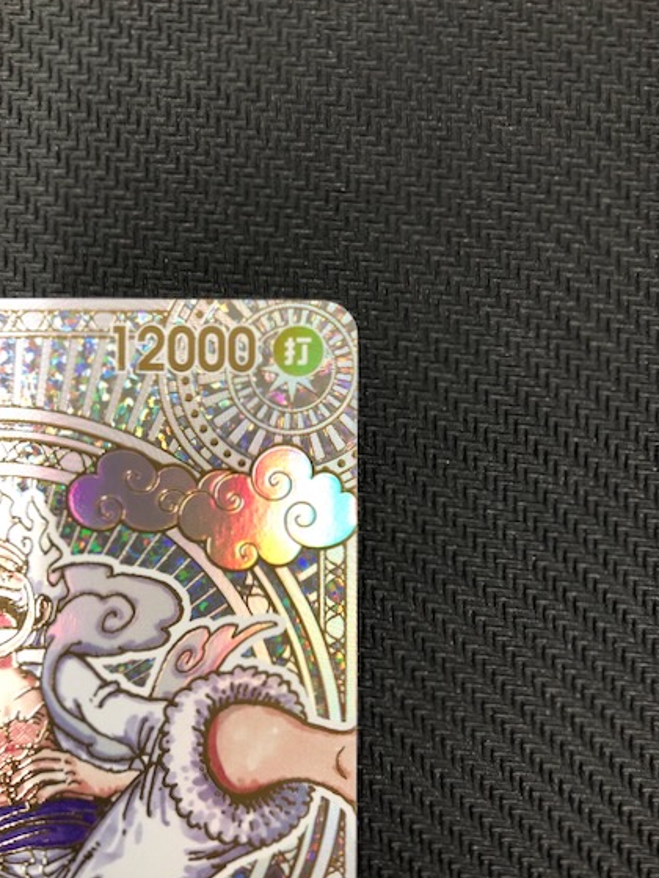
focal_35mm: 32
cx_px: 310
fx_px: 812
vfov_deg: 56.8
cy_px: 455
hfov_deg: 44.1
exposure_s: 1/20
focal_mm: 3.99
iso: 40
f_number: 1.8
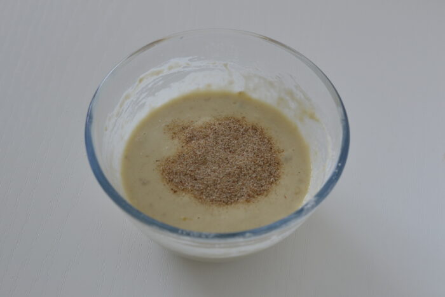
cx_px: 222
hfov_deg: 27.0
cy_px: 148
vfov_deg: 18.2
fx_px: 927
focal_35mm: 75
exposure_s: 1/60
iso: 400
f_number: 4
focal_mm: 50
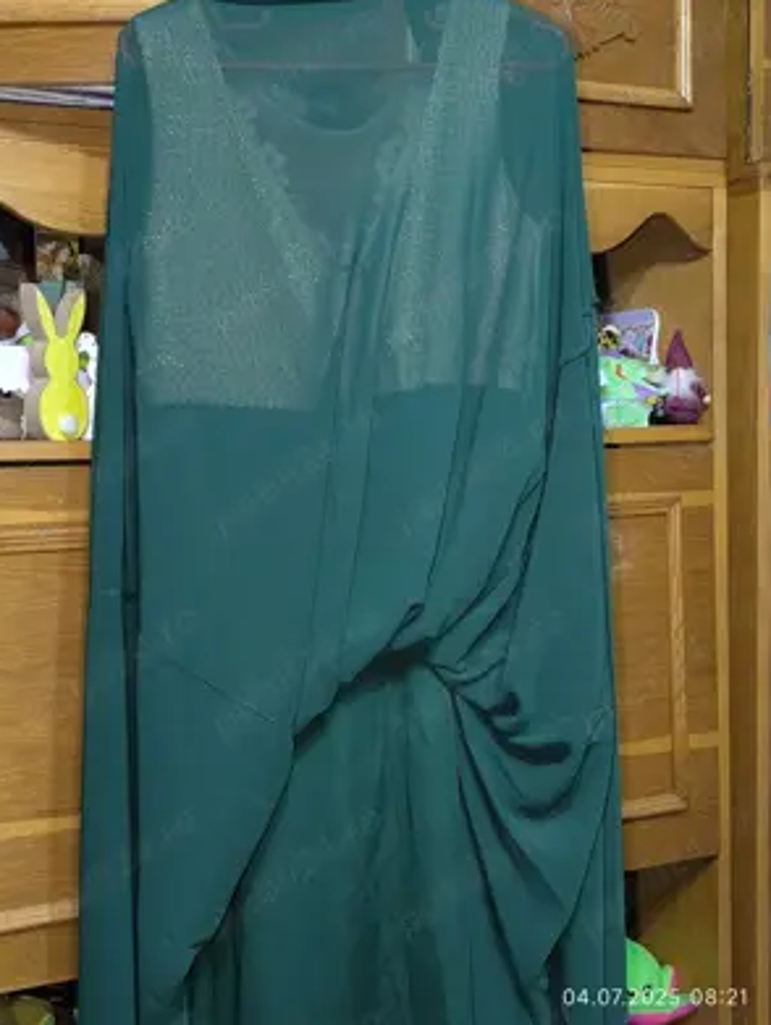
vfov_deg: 40.4
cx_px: 388
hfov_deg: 30.9
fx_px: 1393
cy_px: 514
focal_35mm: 47
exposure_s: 1/25
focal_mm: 6.14
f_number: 1.65
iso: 2000
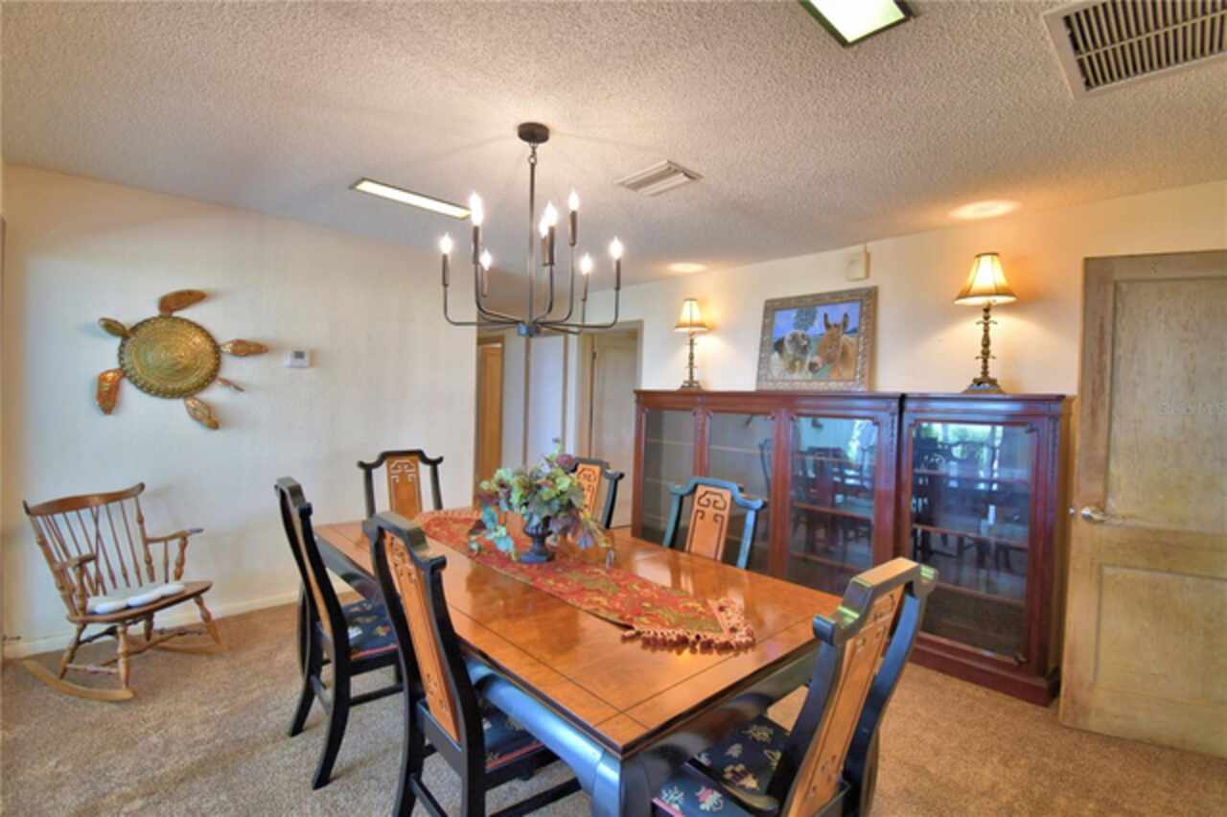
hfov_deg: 100.4
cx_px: 614
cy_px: 408
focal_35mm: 15
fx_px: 511
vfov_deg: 77.3
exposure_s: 1/40
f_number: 4.5
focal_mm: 10
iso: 400
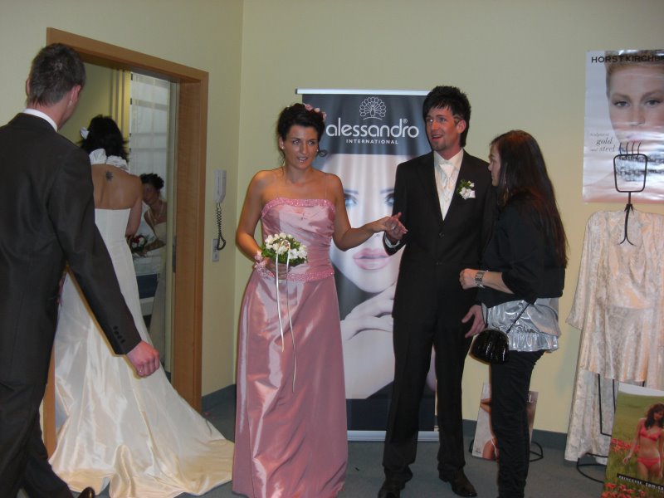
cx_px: 332
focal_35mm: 38
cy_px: 249
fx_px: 729
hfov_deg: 49.0
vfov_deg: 37.7
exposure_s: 1/60
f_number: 2.8
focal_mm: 7.9
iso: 200
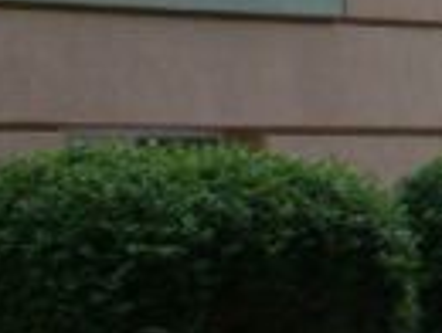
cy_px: -245
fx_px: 2827
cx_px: 1119
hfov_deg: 8.1
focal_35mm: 221
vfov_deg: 6.6
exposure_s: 1/125
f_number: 3.5
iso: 100
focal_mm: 6.3
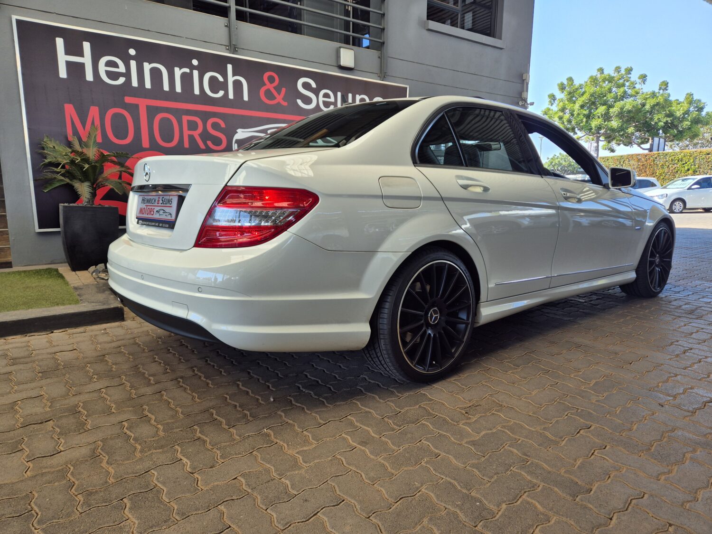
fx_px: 473
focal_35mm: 23
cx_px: 356
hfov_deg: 73.9
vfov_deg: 58.9
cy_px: 267
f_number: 1.8
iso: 25
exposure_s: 1/256
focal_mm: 5.4
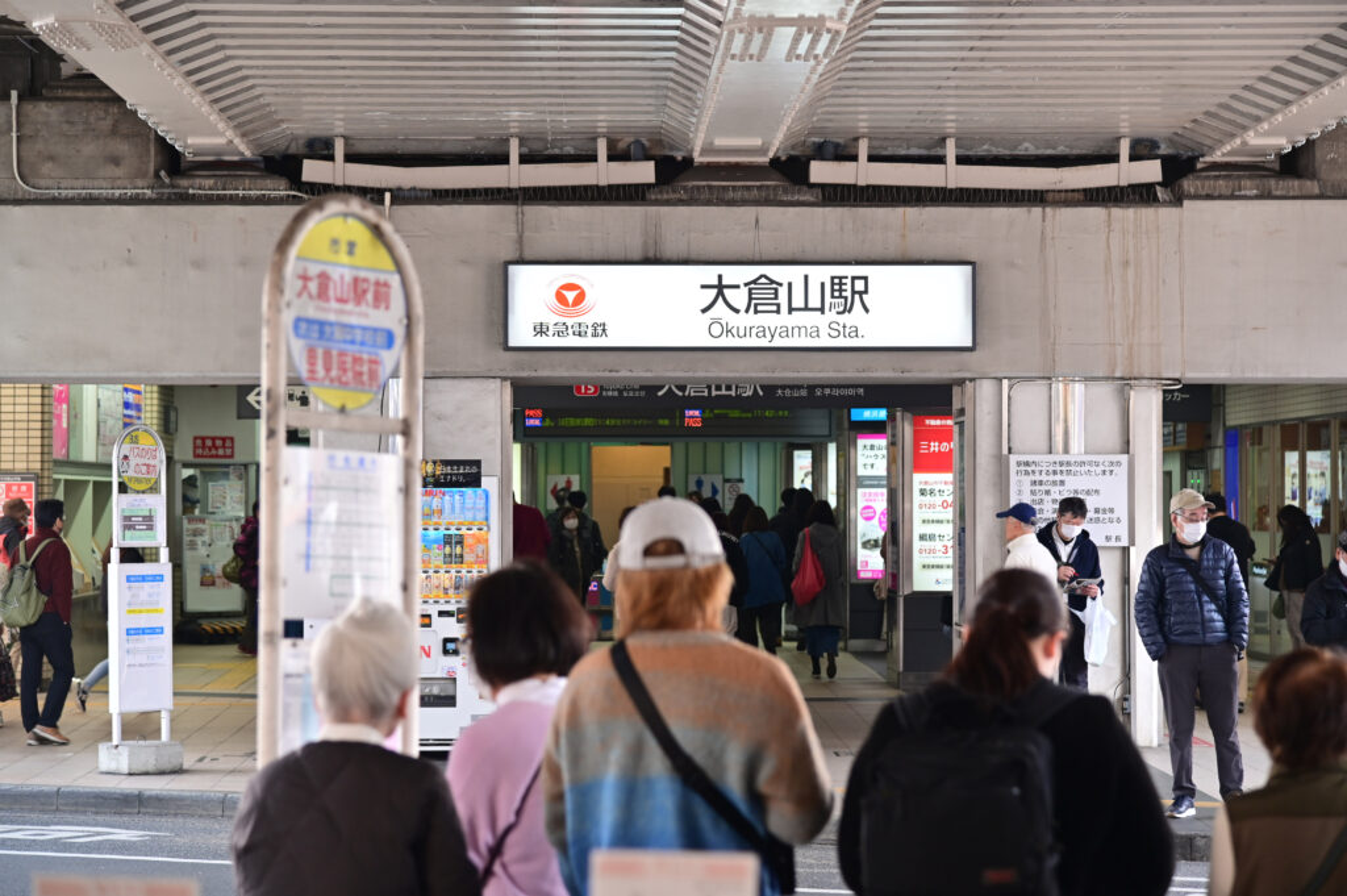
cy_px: 448
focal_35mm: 98
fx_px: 3664
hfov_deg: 20.8
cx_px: 674
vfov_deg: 13.9
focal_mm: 98
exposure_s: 1/100
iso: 400
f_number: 4.5
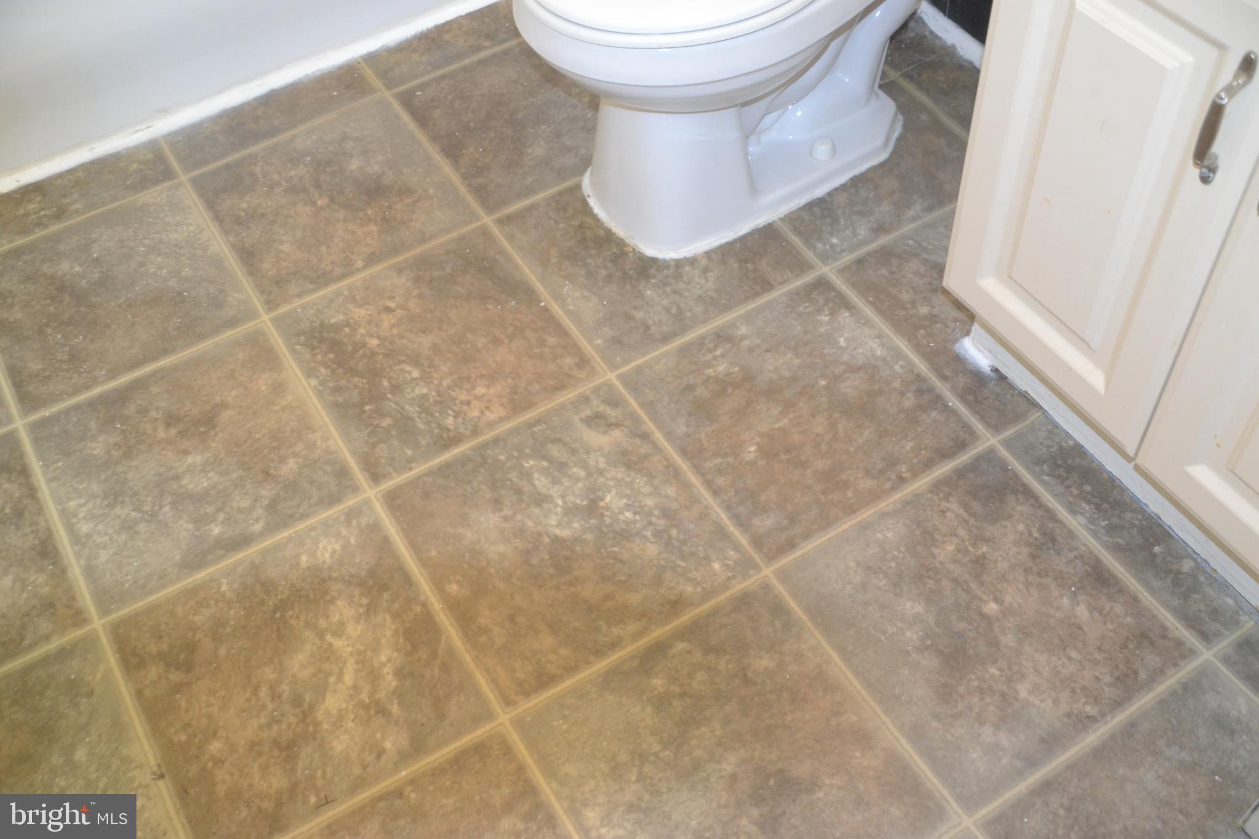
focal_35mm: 36
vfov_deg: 36.9
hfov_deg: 53.1
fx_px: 1259
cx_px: 630
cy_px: 420
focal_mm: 24
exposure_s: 1/60
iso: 1250
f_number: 4
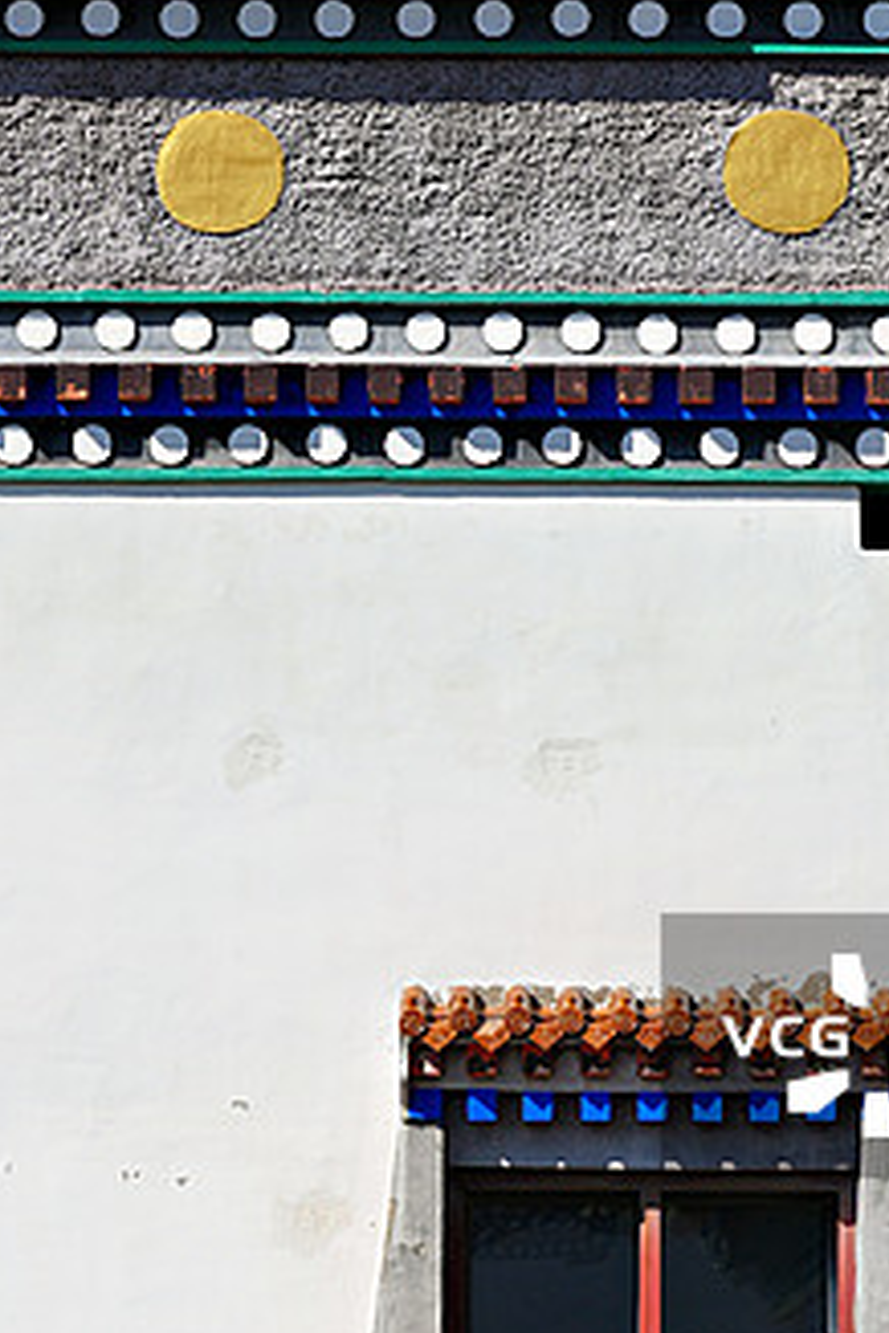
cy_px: 281
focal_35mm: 169
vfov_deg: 12.1
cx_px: 483
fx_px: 6260
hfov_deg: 8.1
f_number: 11
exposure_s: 1/250
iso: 100
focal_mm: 46
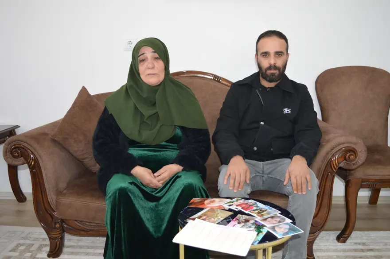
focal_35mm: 33
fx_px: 357
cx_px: 195
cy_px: 130
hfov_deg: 57.3
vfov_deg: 39.9
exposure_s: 1/60
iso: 560
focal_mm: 22
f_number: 3.8
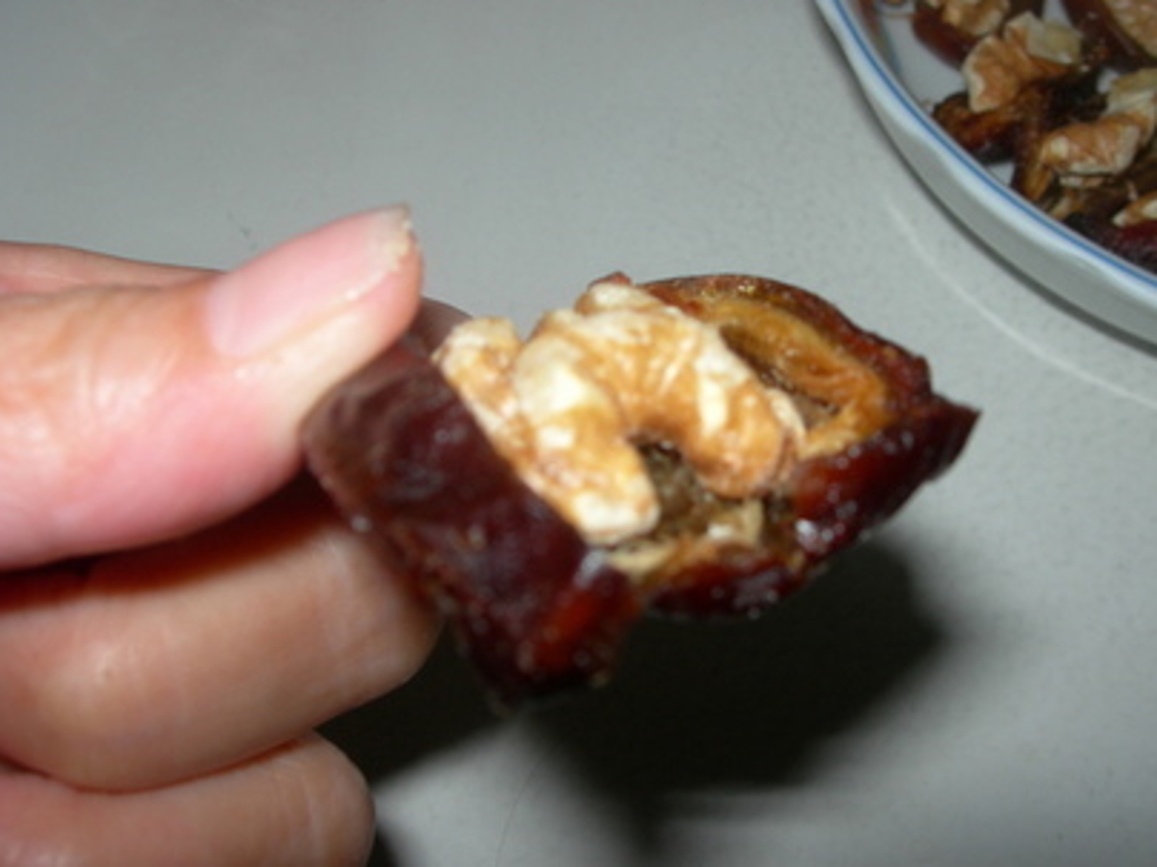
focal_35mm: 47
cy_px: 379
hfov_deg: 40.2
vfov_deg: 30.8
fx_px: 1571
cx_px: 707
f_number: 4.8
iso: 50
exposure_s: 1/60.1
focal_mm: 7.8
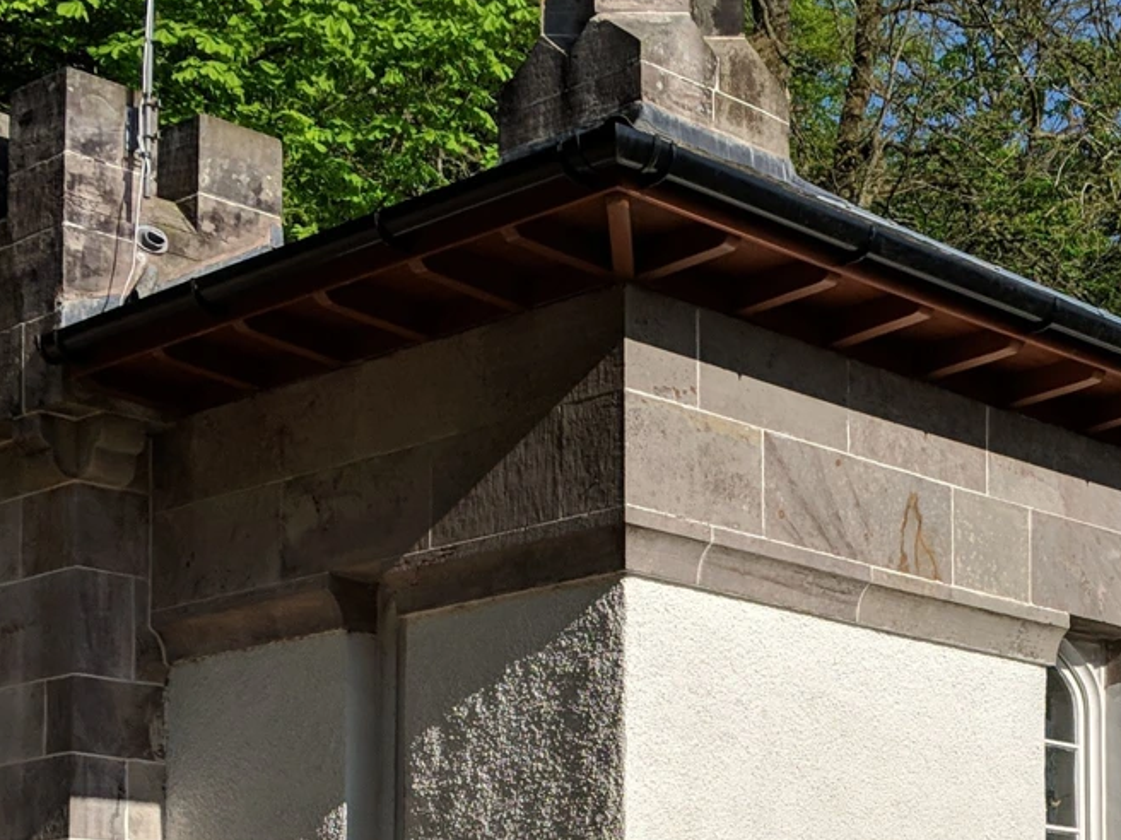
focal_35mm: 79
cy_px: 811
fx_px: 2558
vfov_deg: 18.3
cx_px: 901
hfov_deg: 24.3
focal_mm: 4.44
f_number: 1.8
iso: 54
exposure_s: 1/5848
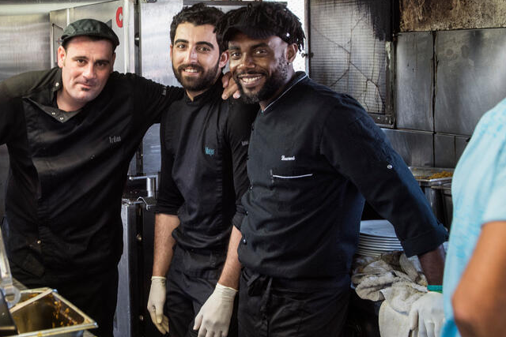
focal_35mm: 60
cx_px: 108
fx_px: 843
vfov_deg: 22.6
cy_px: 136
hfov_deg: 32.6
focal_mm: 32
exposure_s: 1/80
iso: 500
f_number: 4.5
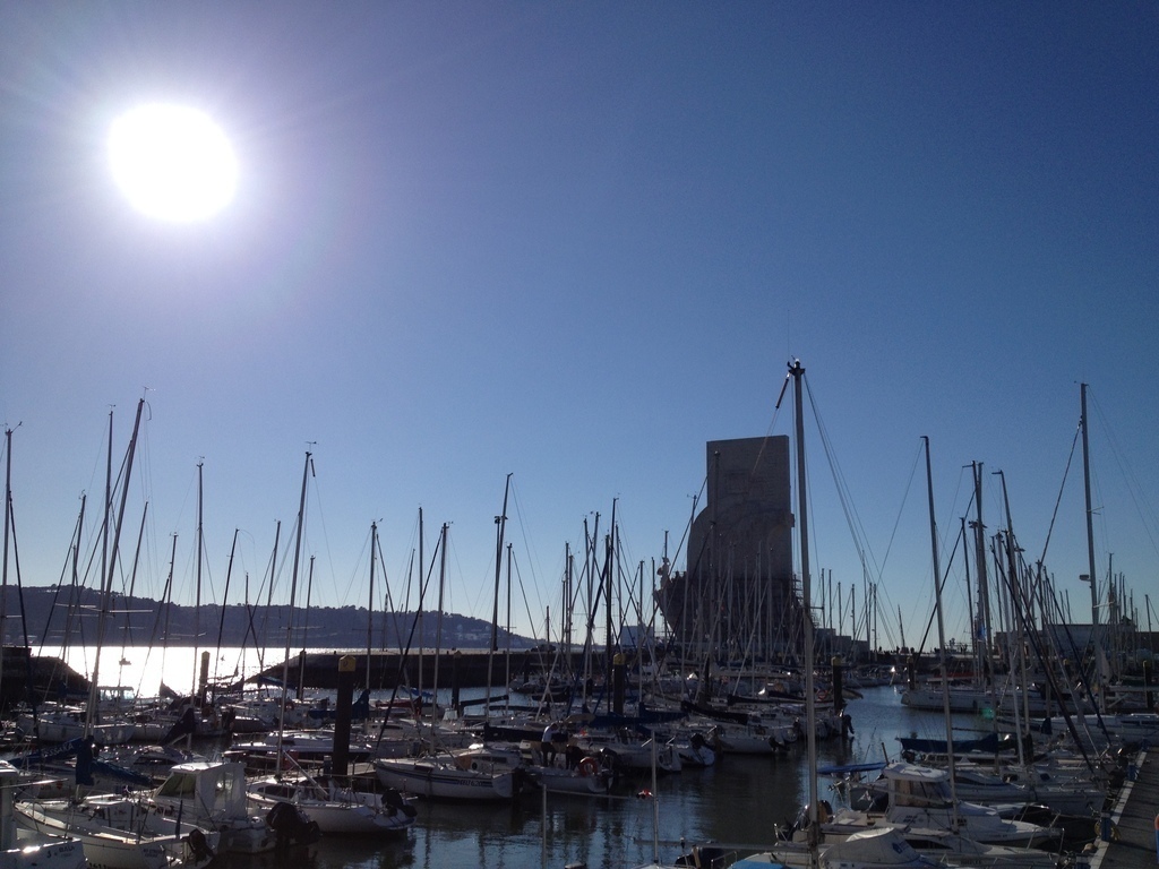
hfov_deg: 52.6
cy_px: 434
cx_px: 580
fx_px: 1172
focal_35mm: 35
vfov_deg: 40.7
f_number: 2.4
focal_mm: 4.28
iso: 50
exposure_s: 1/5525
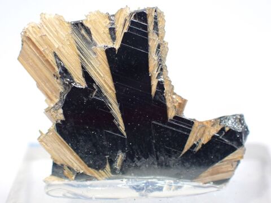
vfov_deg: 14.8
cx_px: 136
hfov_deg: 19.6
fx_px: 783
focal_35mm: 100
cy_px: 102
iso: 800
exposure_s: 1/160
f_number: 4.9
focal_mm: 18
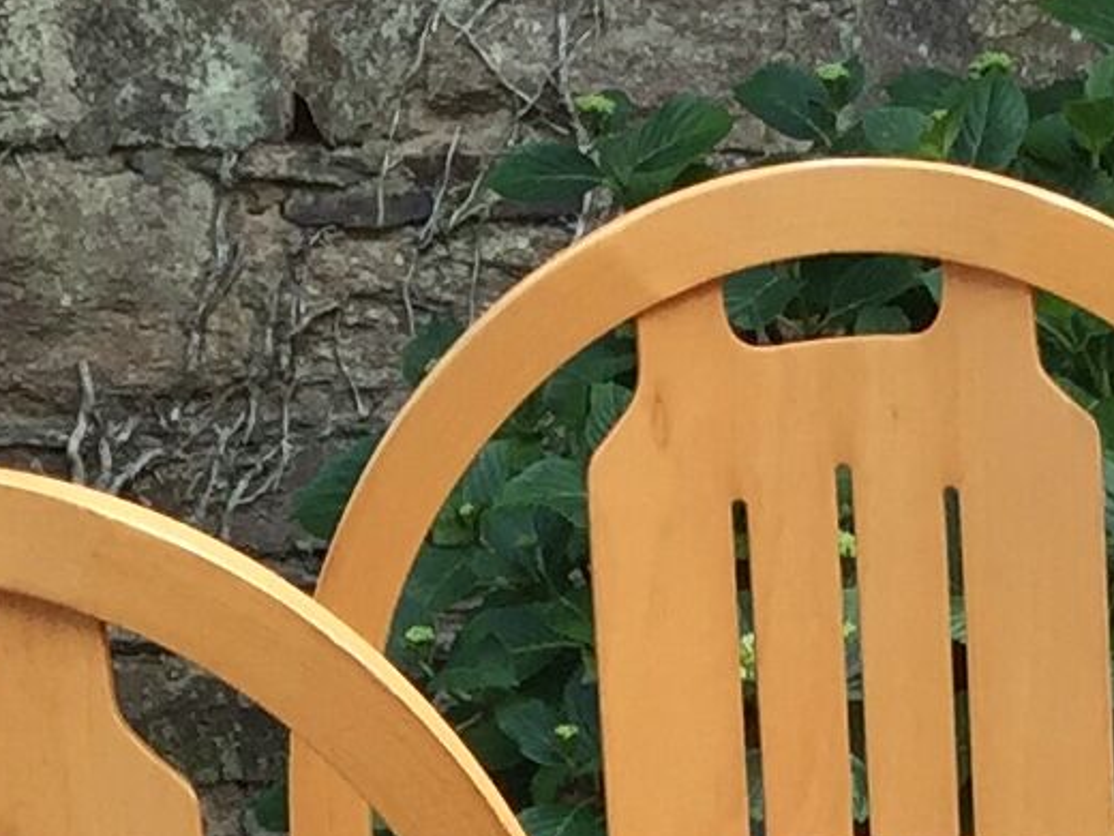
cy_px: 2598
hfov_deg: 10.9
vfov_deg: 7.2
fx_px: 5857
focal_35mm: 182
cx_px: 660
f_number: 2.2
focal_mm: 4.15
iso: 32
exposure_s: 1/434
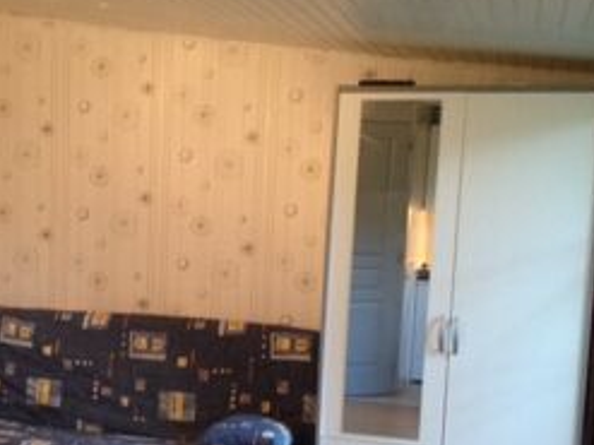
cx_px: 185
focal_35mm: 68
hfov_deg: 28.3
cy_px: 339
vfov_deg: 21.4
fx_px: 1166
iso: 160
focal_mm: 4.28
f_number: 2.4
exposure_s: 1/20
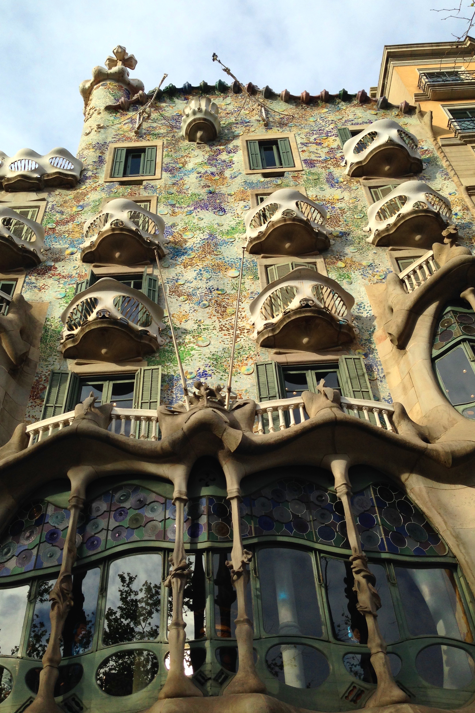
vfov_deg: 54.4
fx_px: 693
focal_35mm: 35
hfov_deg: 37.8
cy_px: 351
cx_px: 211
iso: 50
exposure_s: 1/1063
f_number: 2.4
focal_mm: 4.12
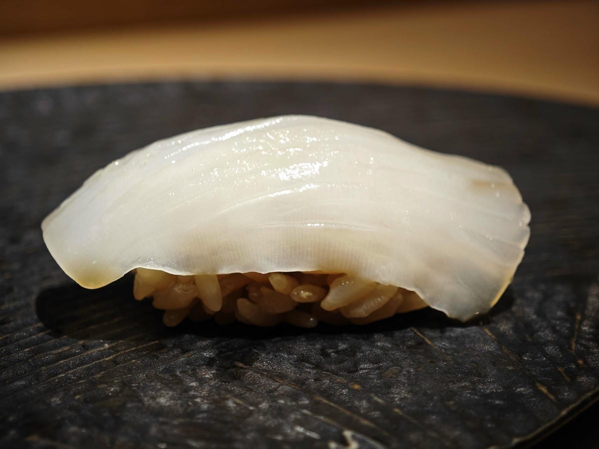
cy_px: 224
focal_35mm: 75
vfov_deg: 19.6
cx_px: 300
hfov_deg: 26.0
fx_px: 1298
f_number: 1.8
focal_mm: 12.28
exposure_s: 1/120
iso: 64
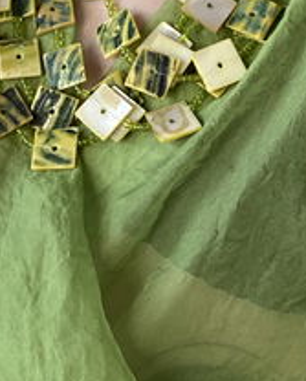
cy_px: 114
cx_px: 128
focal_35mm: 75
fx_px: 847
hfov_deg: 20.5
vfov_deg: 25.2
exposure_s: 1/60
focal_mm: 2.71
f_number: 2.2
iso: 200
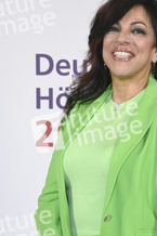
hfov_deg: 10.4
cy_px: 182
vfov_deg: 15.5
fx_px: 865
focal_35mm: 132
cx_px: 118
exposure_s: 1/250
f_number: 5.6
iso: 800
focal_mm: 72
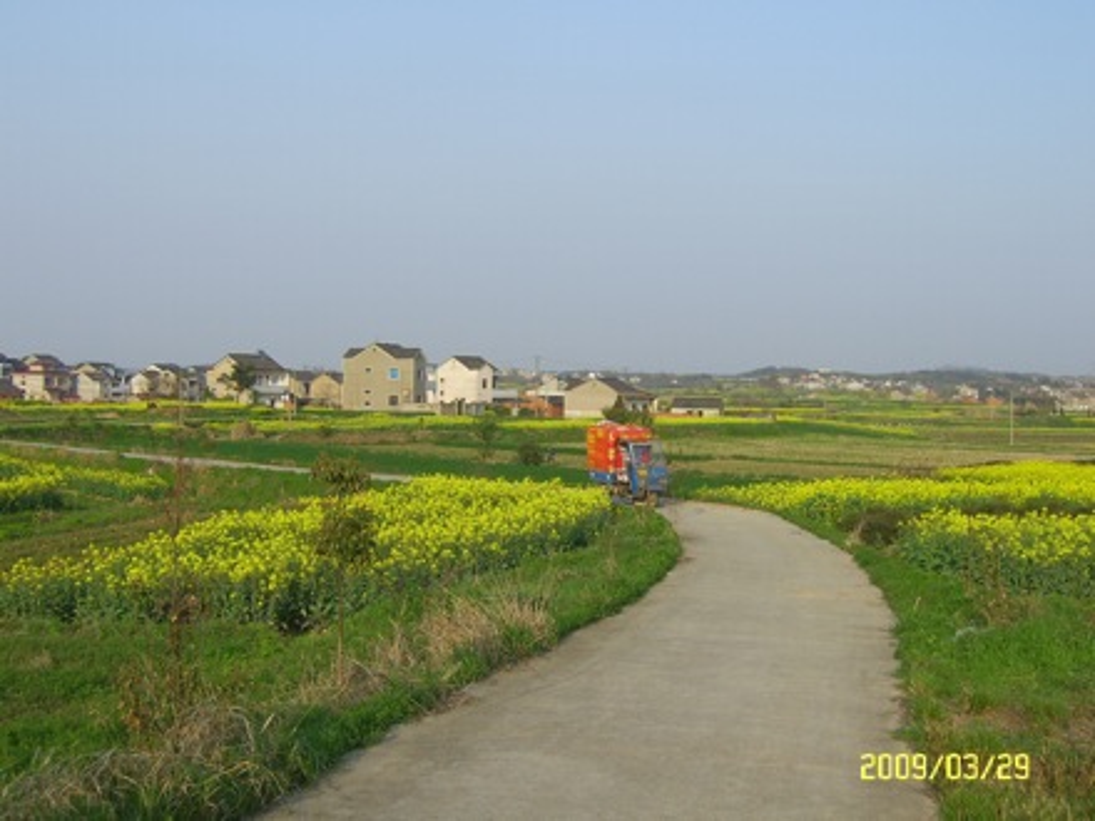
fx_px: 1550
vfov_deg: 29.7
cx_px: 548
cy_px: 410
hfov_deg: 38.9
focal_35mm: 49
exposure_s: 1/640
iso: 50
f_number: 4
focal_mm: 10
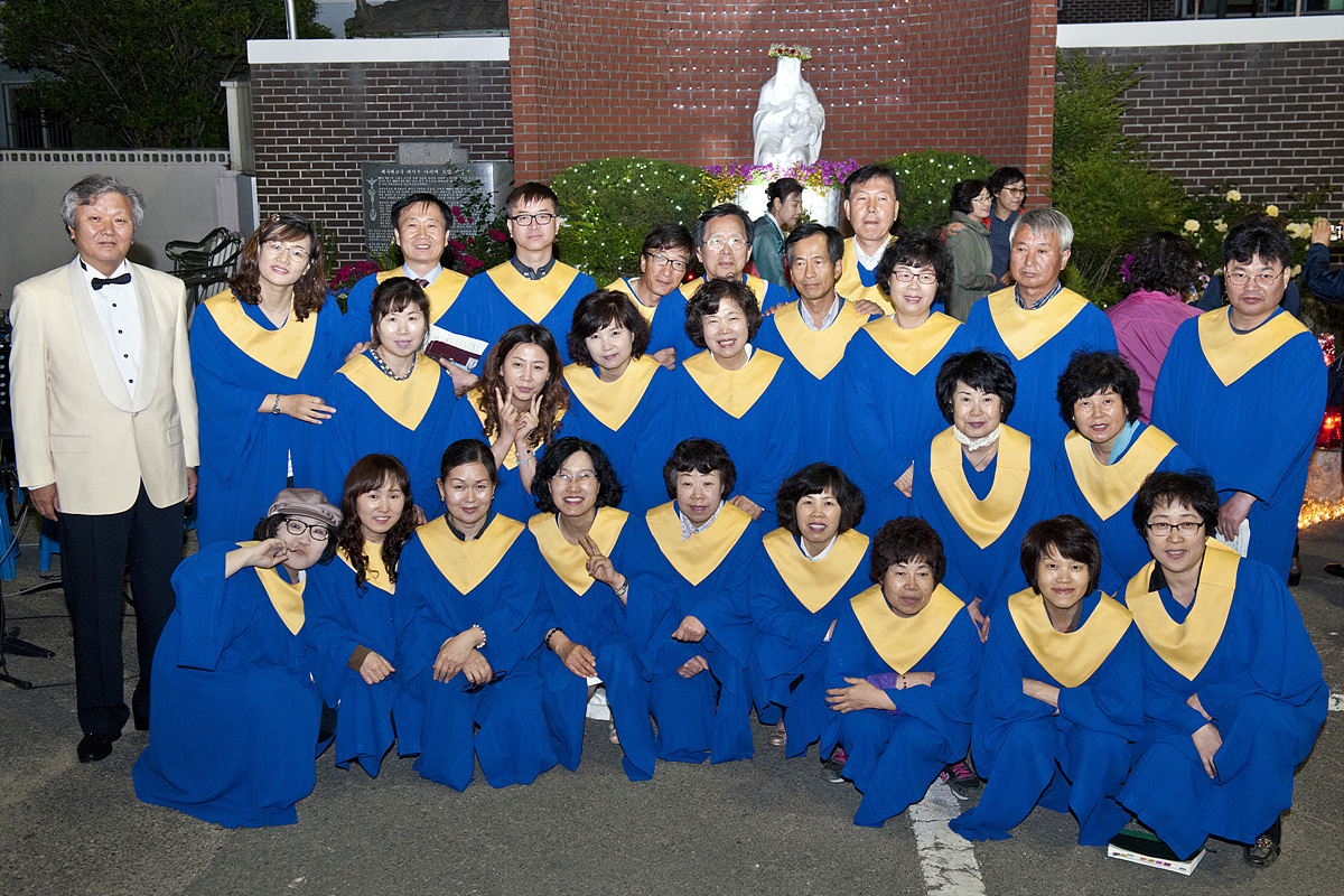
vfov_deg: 33.4
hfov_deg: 48.5
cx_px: 672
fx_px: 1493
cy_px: 448
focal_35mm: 40
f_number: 7.1
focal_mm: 40
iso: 800
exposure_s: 1/60
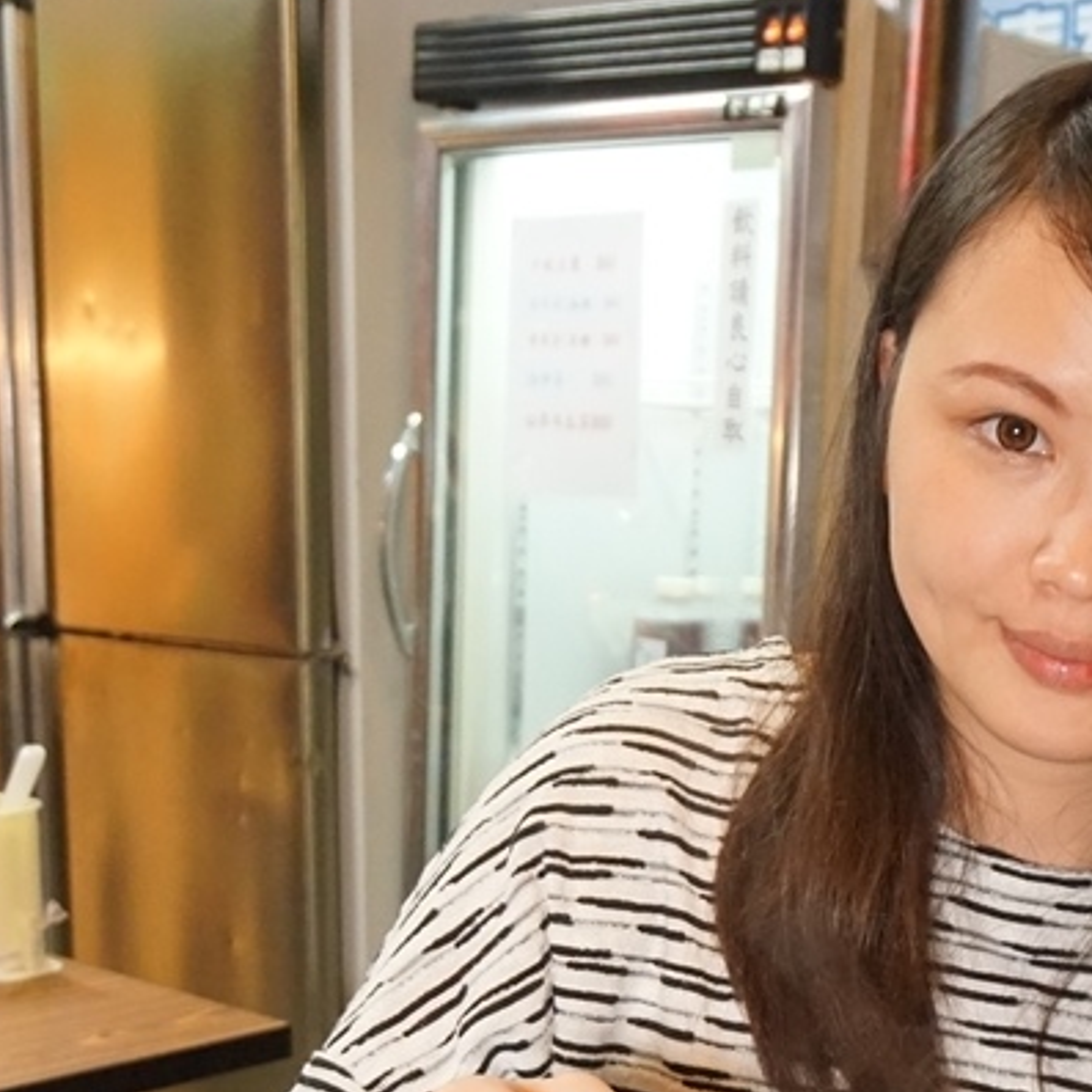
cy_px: 898
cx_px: 883
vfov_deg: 24.5
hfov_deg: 24.5
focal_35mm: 69
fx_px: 2466
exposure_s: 1/100
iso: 3200
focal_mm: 21
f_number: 4
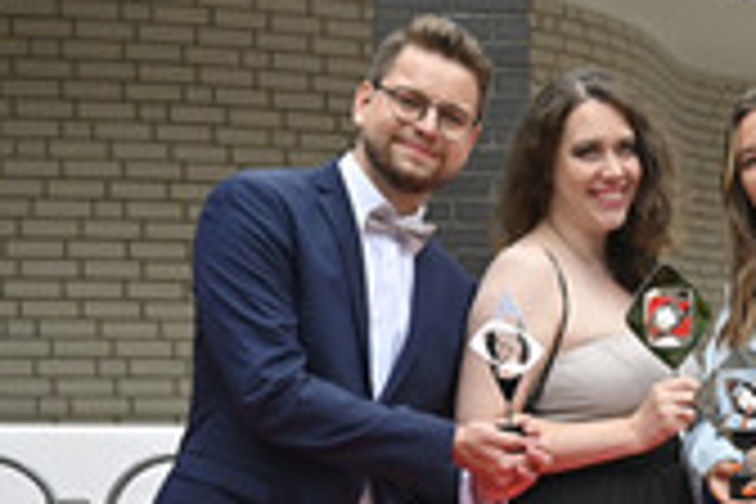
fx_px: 2373
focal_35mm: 113
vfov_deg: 11.9
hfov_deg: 17.4
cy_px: 612
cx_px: 862
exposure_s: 1/500
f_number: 5.6
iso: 2000
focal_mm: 42
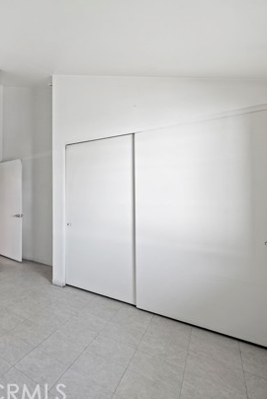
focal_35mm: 19
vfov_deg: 86.9
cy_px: 196
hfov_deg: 49.3
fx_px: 211
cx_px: -14
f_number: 4.5
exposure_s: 1/13
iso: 1000
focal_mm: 12
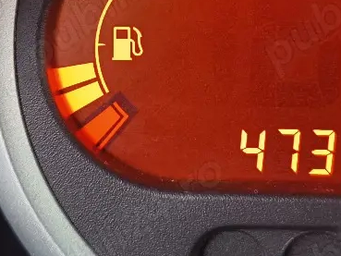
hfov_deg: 29.8
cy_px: 1
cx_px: 185
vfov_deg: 21.8
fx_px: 641
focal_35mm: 65
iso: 536
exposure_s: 1/25.1
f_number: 1.7
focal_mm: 5.24
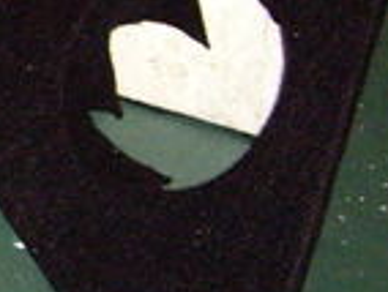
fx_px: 1920
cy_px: 85
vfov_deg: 8.7
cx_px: -402
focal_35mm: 171
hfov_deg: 10.5
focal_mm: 6.2
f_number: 2.7
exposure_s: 1/40
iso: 400
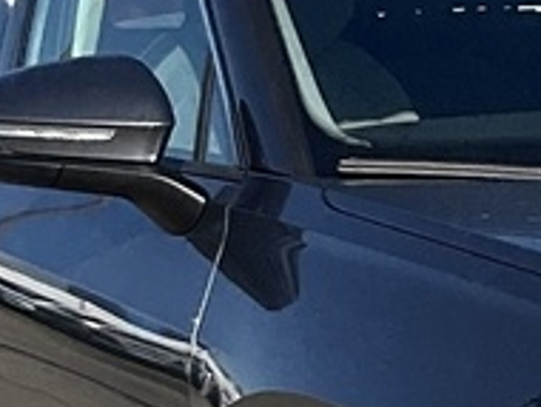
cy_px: 184
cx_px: 1162
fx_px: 2441
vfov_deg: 9.5
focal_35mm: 156
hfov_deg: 11.2
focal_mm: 3
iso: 16
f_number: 1.8
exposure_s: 1/2427
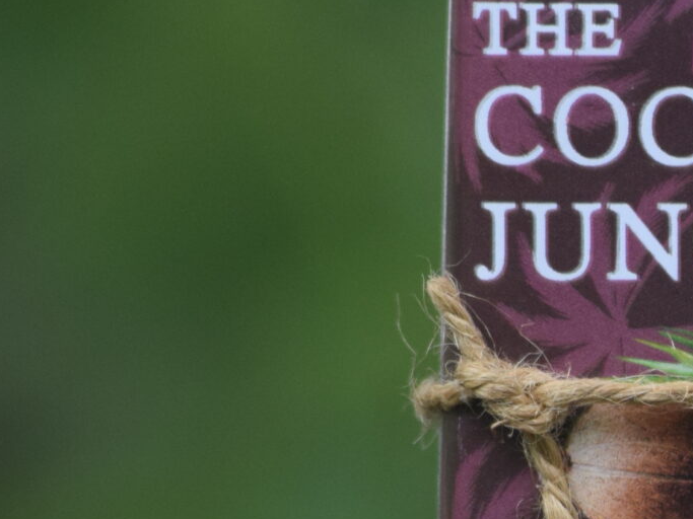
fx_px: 20012
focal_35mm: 1000
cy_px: 473
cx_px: 1017
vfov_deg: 1.5
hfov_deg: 2.0
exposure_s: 1/1000
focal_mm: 185
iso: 720
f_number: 5.6
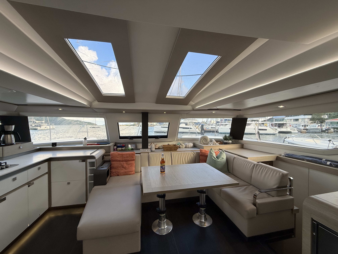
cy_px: 127
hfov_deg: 102.1
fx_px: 137
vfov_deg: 85.7
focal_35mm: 14
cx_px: 169
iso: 64
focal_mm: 2.22
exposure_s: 1/188
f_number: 2.2
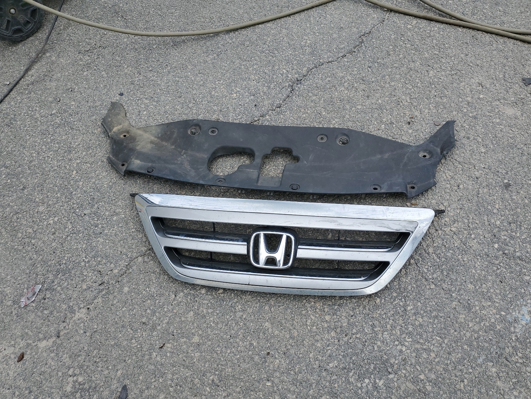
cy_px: 200
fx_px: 399
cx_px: 266
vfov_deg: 53.1
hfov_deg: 67.3
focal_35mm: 26
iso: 50
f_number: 1.5
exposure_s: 1/2500
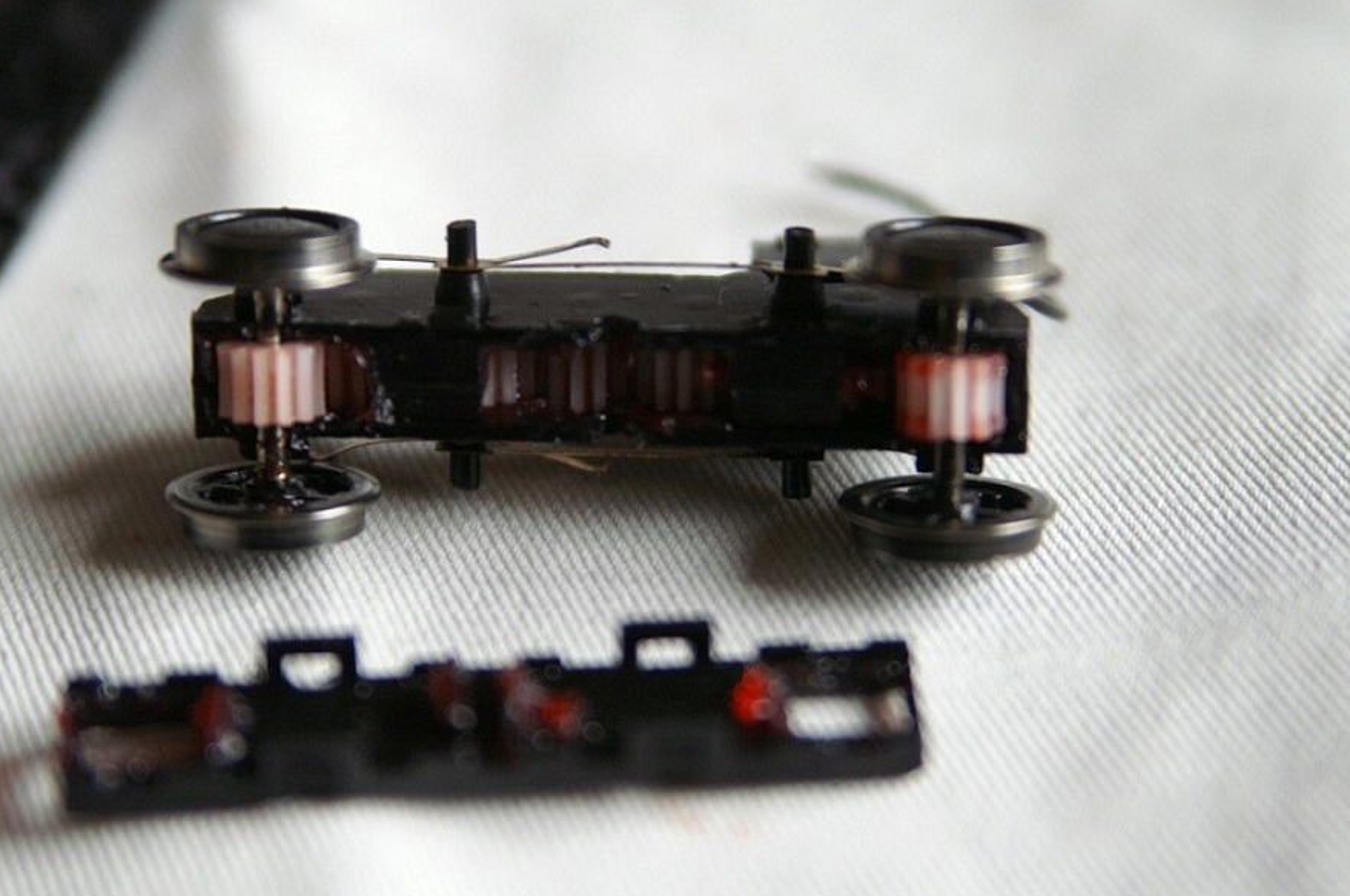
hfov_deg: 16.2
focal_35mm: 127
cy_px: 429
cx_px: 623
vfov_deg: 10.8
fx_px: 4741
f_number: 2.8
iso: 800
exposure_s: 1/60
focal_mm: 75
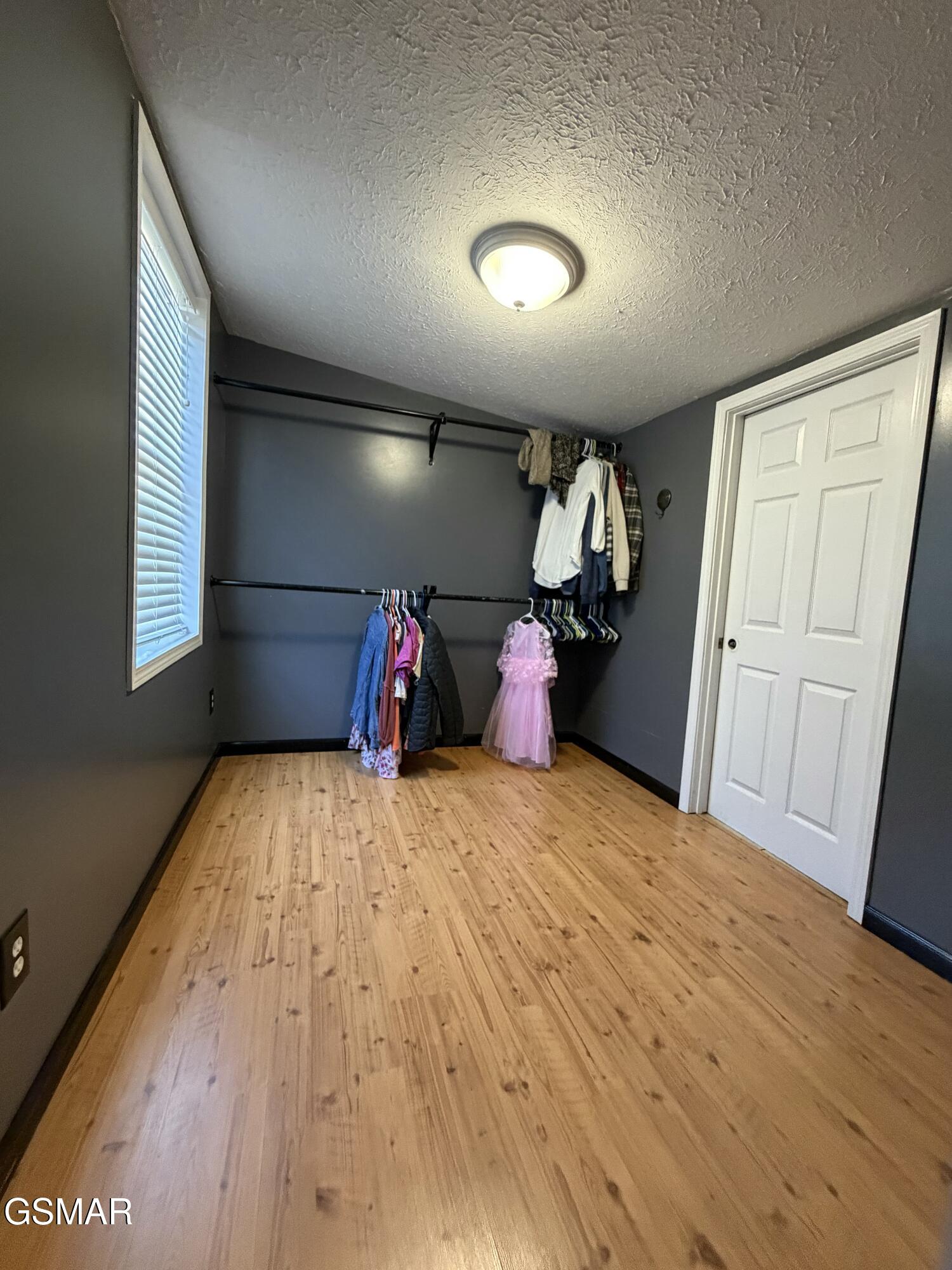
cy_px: 635
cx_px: 476
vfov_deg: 102.1
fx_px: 513
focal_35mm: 14
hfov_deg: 85.7
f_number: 2.2
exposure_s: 1/60
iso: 640
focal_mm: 2.22
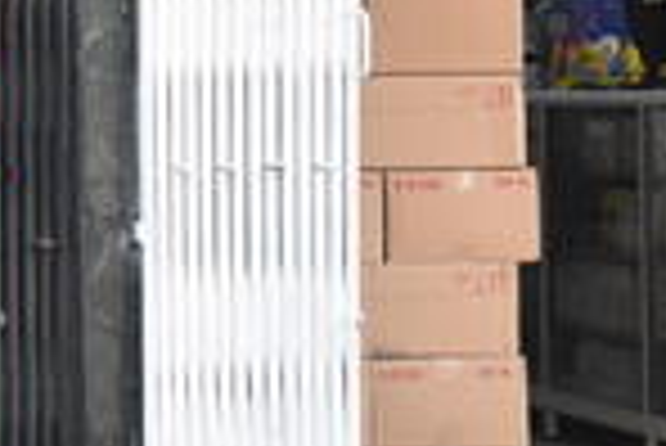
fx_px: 4685
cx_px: -428
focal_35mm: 253
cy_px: 117
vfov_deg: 5.4
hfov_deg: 7.9
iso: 2000
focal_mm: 50
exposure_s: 1/500
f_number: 4.8
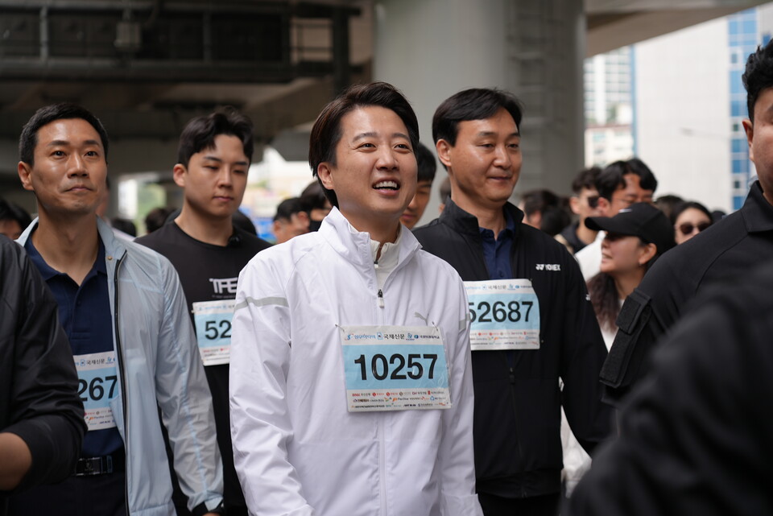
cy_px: 258
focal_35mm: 70
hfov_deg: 28.8
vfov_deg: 19.5
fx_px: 1504
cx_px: 386
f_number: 4
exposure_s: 1/160
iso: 125
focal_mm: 70
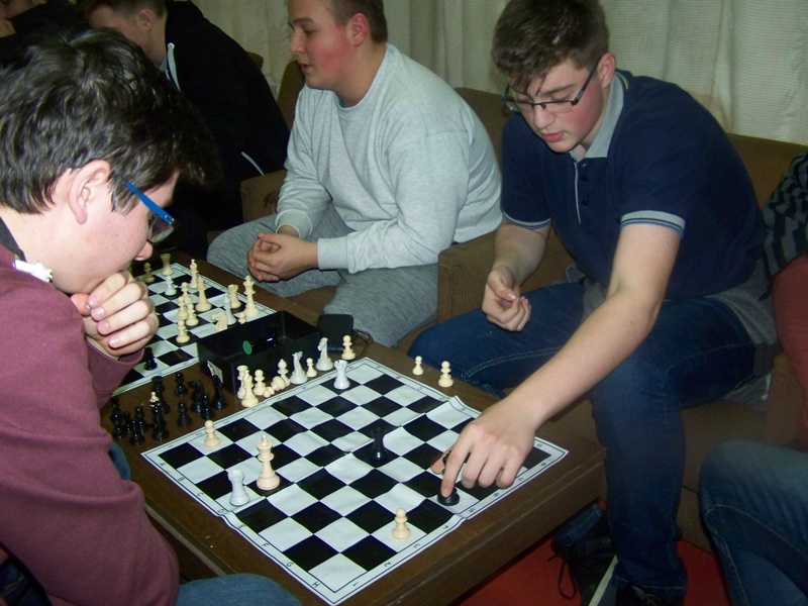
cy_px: 303
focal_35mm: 38
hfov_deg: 49.0
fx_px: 887
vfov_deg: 37.7
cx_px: 404
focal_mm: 6.3
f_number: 2.8
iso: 200
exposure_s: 1/30
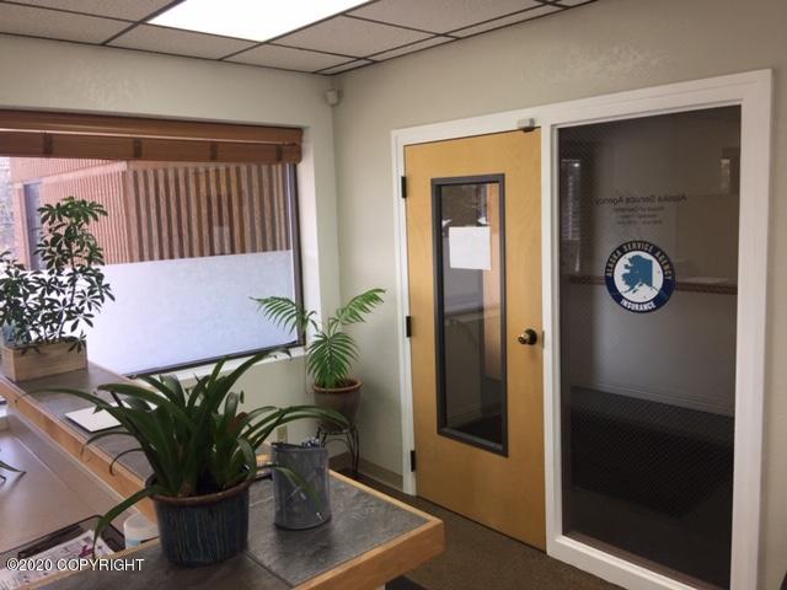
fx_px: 659
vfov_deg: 48.2
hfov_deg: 61.7
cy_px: 295
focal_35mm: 29
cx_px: 394
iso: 40
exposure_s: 1/60
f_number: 2.2
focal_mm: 4.15
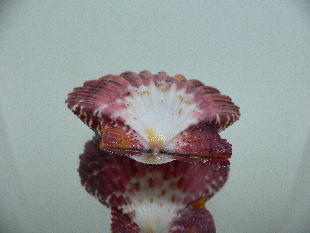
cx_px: 155
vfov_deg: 40.7
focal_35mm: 35
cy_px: 116
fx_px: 313
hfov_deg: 52.6
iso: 200
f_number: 2.8
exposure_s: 1/60
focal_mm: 4.6
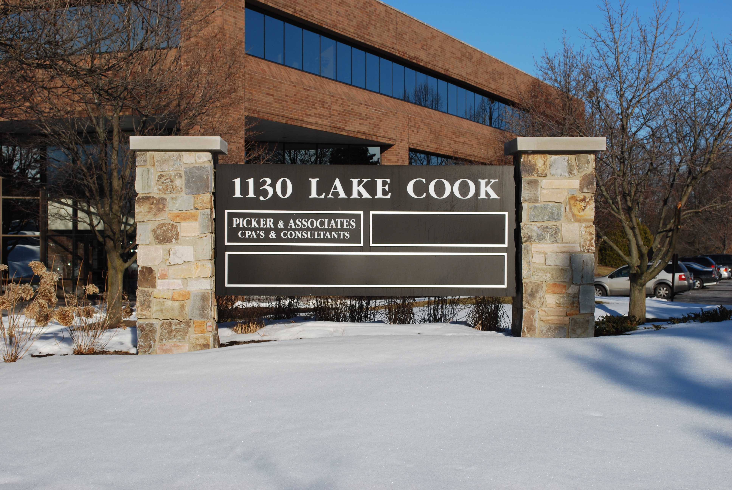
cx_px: 366
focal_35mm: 54
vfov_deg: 25.1
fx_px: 1099
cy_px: 245
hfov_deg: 36.8
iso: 100
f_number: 9
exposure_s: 1/320
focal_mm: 36
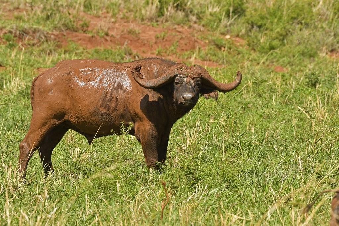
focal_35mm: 480
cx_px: 170
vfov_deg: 2.9
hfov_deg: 4.3
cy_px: 113
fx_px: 4520
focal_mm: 320
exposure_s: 1/1250
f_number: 8
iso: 500
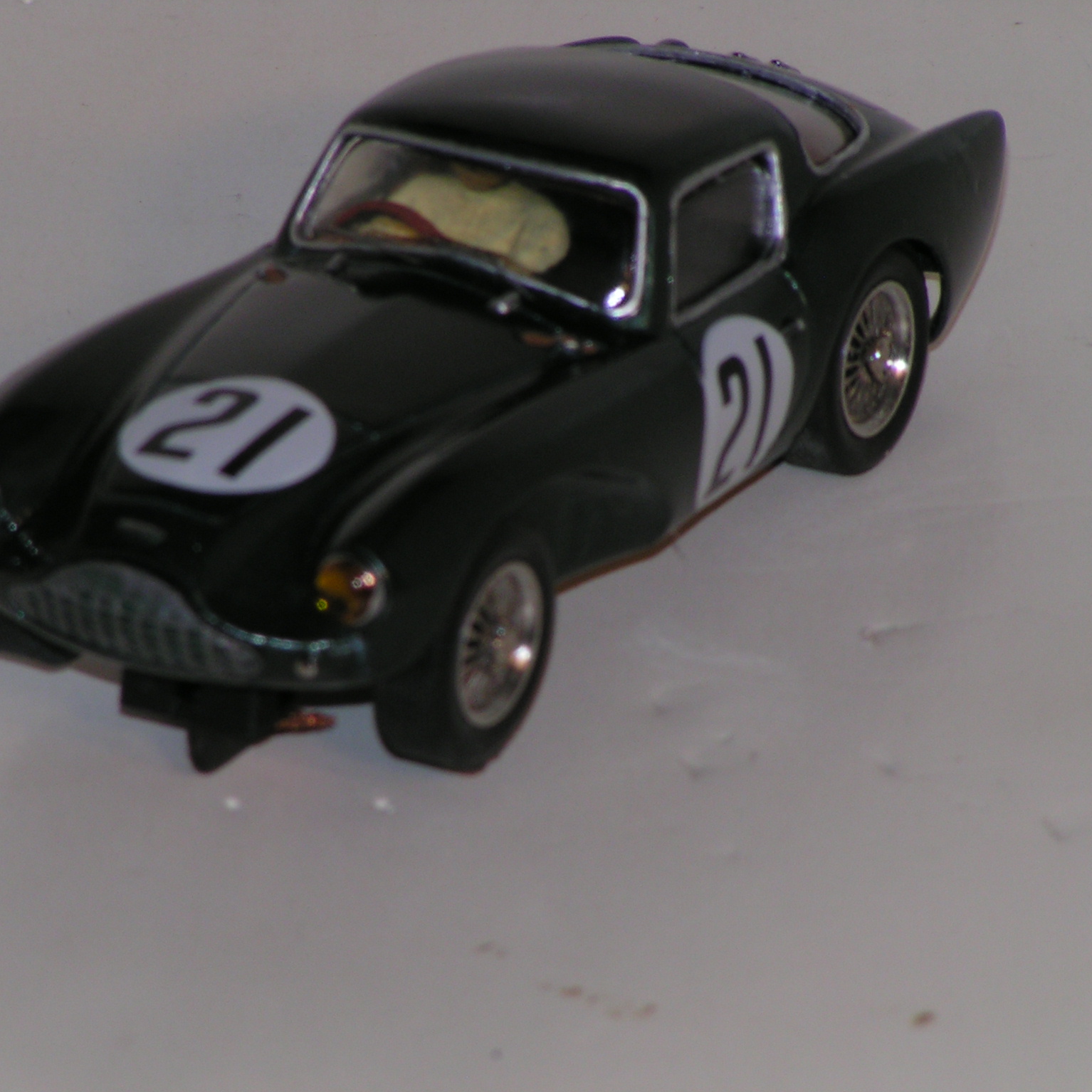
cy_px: 546
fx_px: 14954
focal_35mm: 419
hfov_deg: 4.2
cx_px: 456
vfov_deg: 4.2
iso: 50
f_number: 5.6
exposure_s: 1/400
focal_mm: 54.2
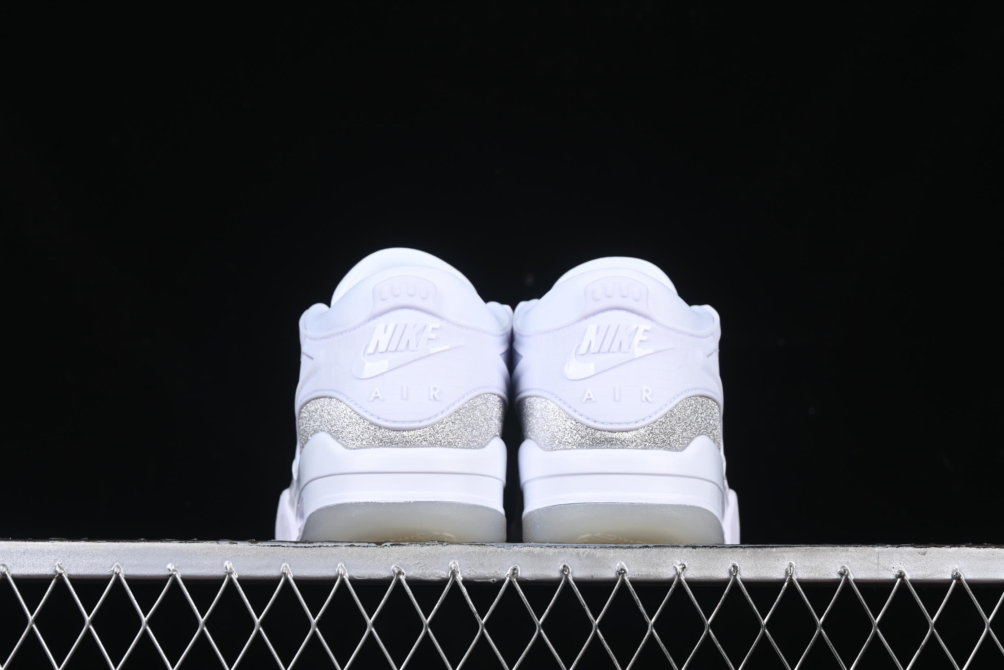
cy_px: 335
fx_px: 2092
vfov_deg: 18.2
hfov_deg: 27.0
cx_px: 502
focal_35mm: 75
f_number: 8
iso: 160
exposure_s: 1/80
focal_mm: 50
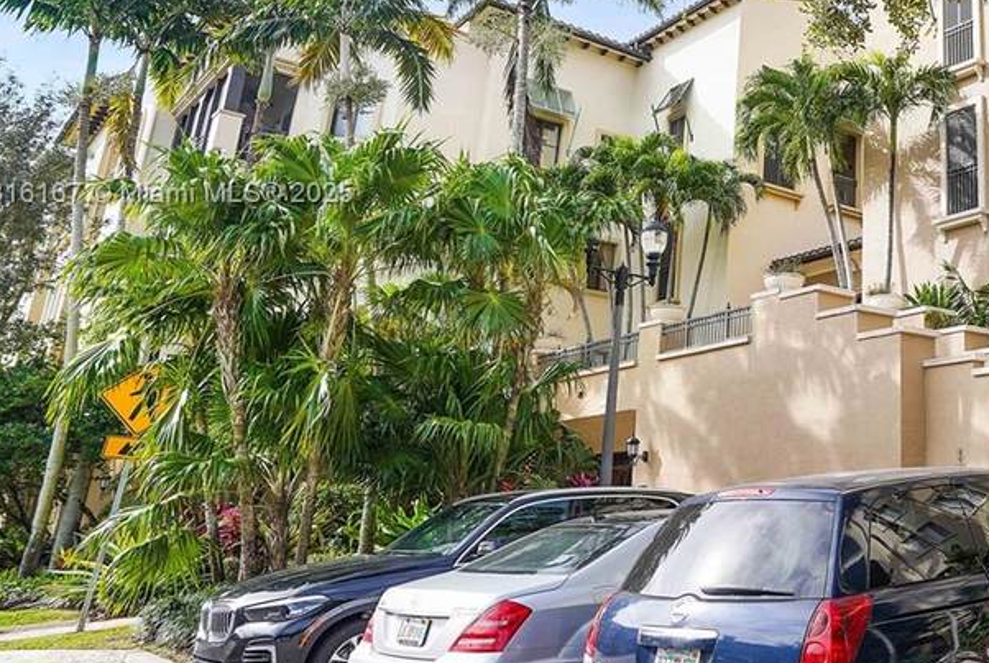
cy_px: 195
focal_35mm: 34
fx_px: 936
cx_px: 984
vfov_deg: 38.4
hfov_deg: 46.7
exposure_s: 1/400
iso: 100
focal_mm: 16
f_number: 4.5
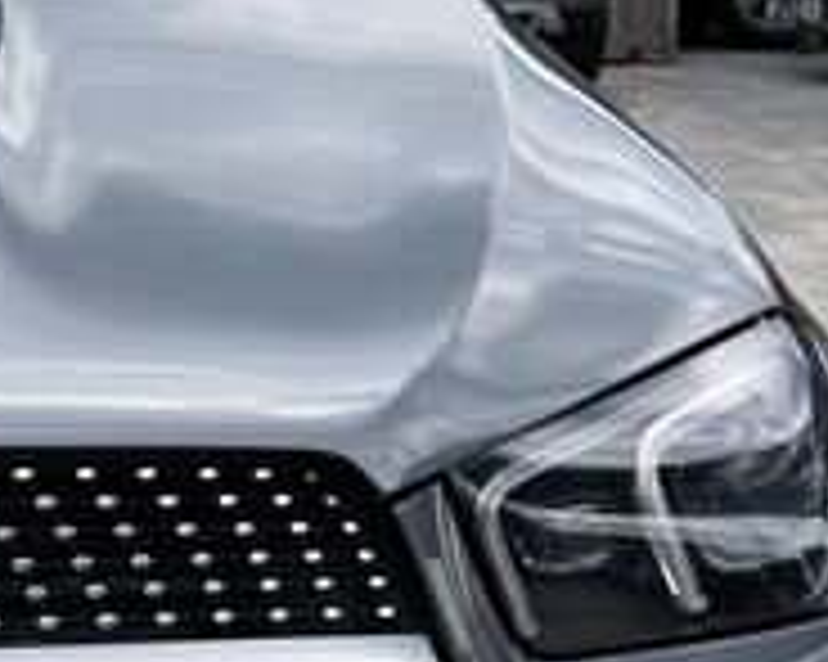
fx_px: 3845
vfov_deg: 9.8
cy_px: 509
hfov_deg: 11.7
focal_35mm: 157
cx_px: -428
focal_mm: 30
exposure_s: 1/200
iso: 100
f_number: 7.1
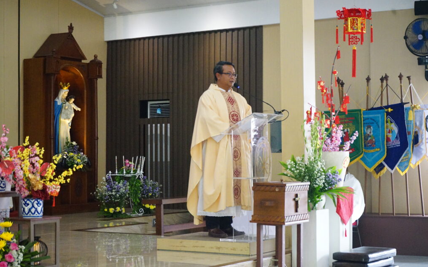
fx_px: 840
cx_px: 213
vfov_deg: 18.1
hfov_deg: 28.6
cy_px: 124
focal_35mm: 72
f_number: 5.6
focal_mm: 70
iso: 8000
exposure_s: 1/250
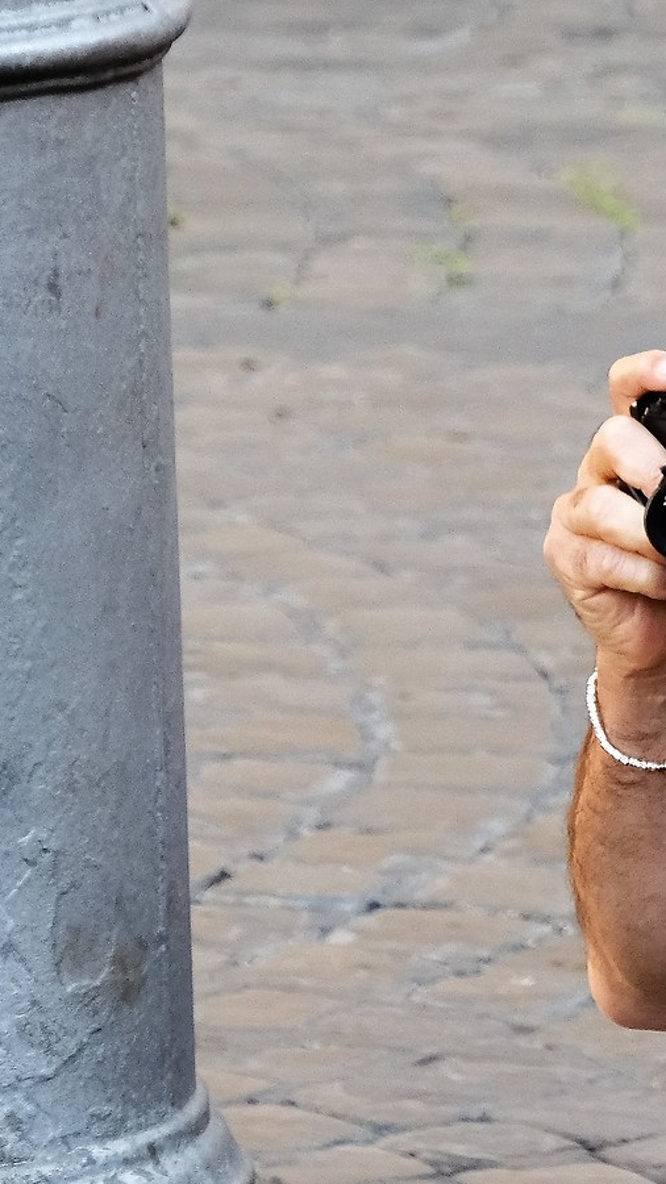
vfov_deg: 5.5
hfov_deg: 3.1
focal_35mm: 391
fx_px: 12280
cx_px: 1090
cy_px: 804
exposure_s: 1/250
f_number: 5.6
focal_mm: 93.2
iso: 1600
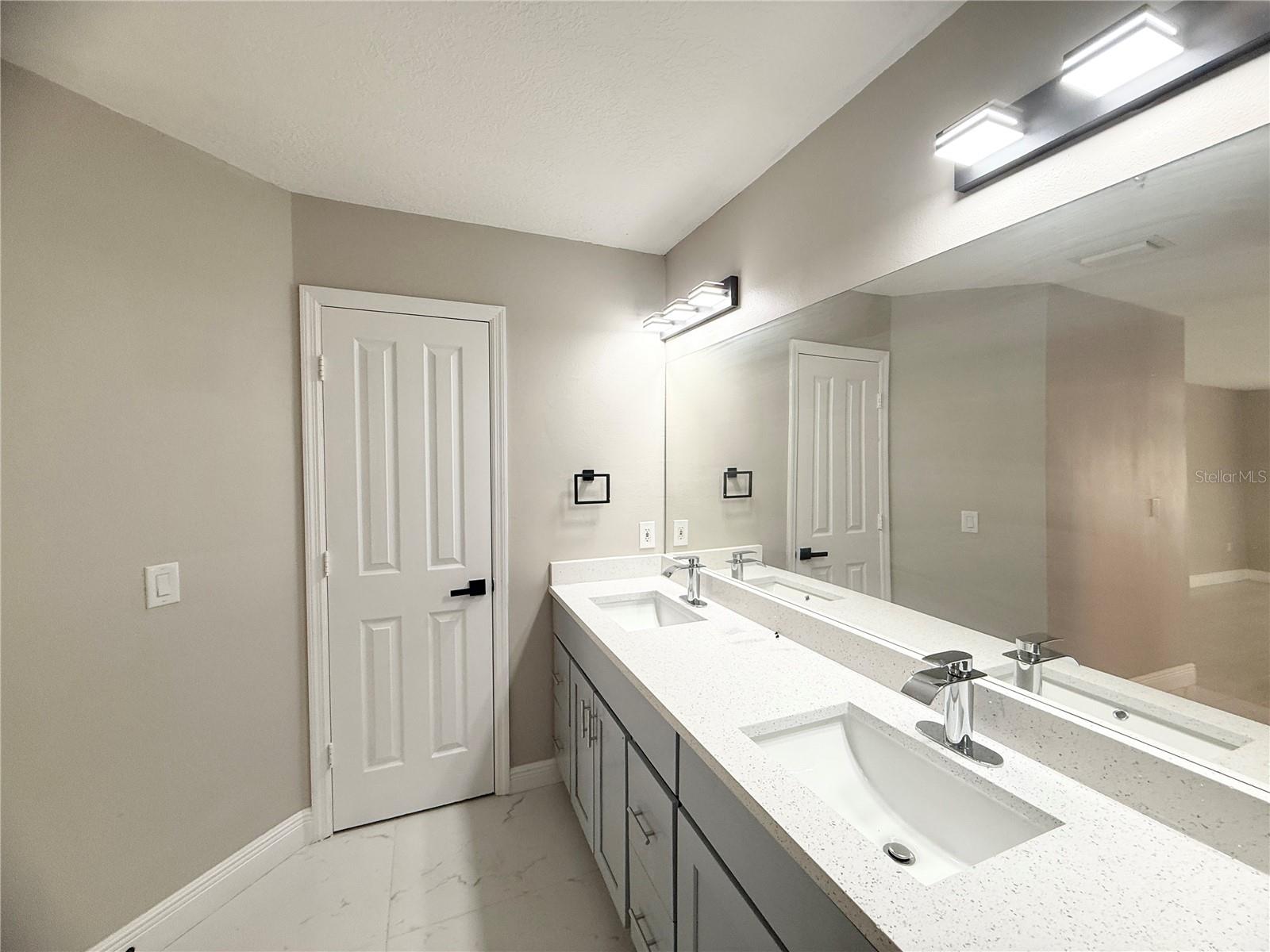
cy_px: 476
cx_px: 635
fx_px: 514
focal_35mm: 14
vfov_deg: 85.7
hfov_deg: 102.1
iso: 100
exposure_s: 1/120
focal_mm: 2.22
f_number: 2.2
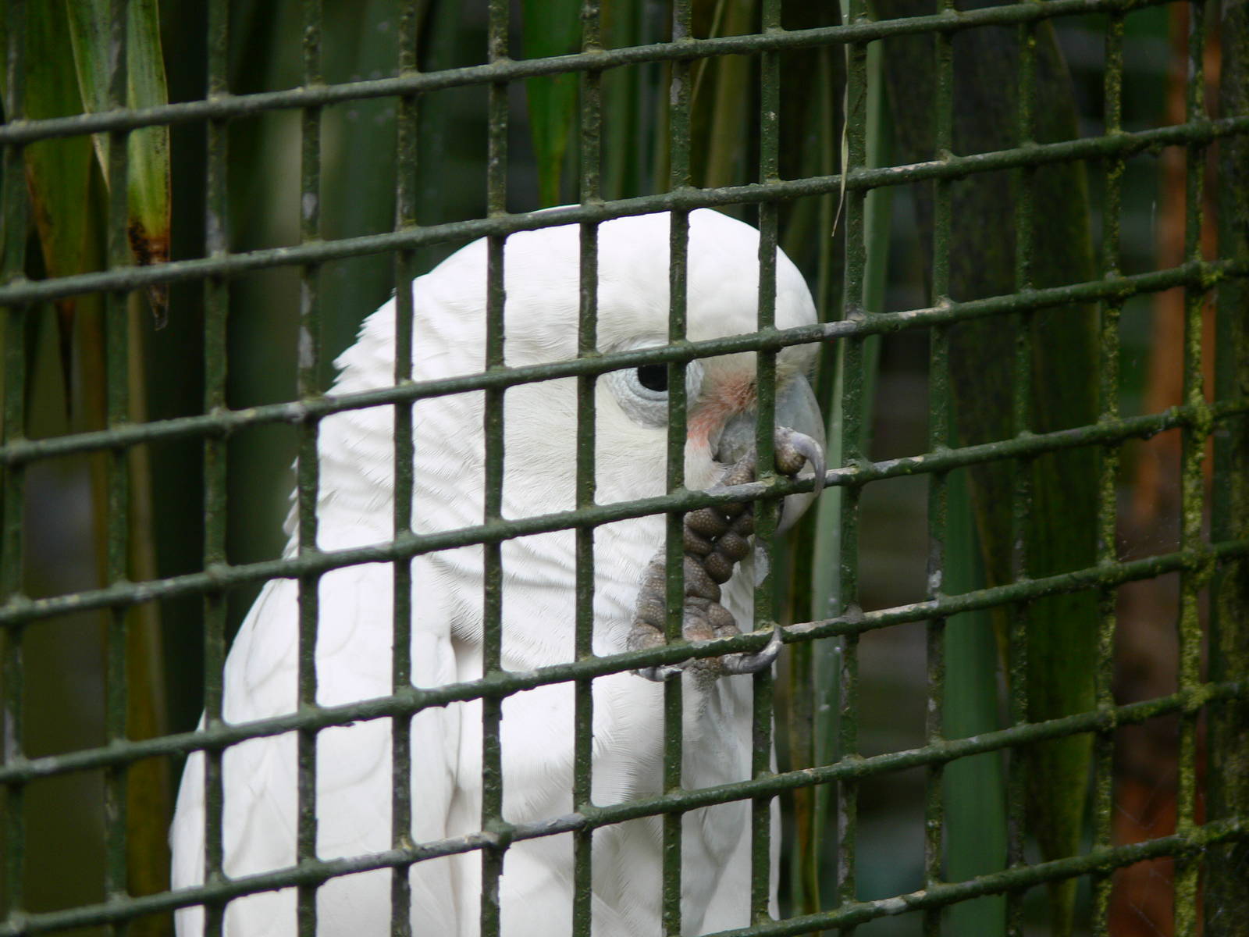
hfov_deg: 4.7
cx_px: 624
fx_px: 15154
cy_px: 468
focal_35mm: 420
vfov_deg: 3.5
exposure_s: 1/60
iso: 80
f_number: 4
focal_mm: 88.8
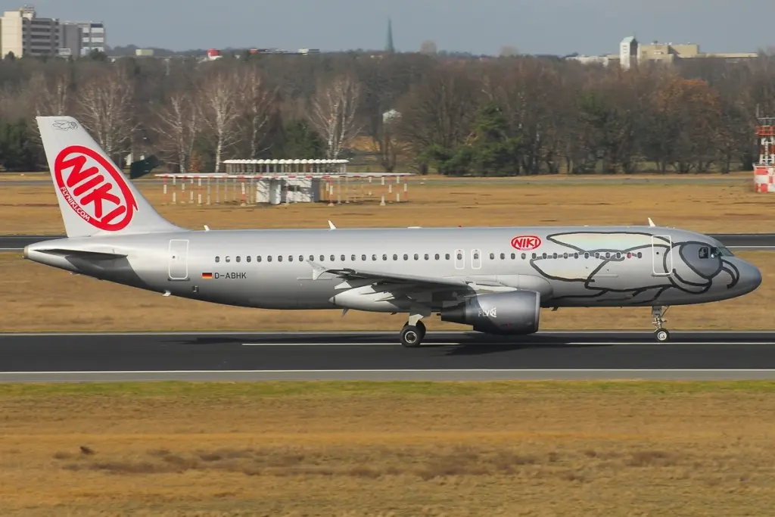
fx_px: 5490
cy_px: 258
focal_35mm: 255
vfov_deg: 5.4
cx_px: 388
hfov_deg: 8.1
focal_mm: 170
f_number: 8
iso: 200
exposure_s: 1/500
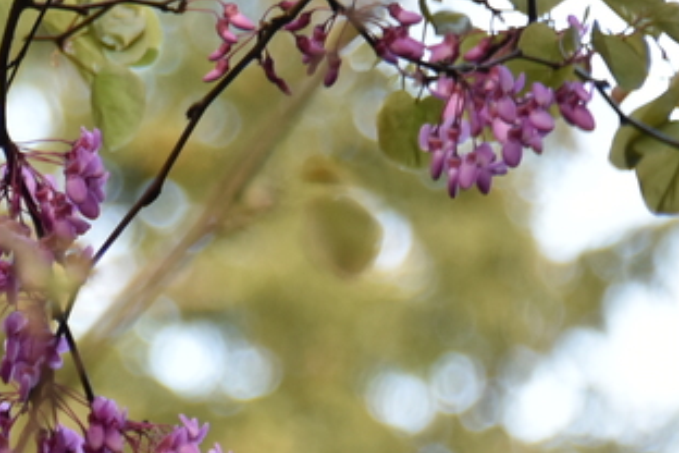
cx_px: -424
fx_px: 11618
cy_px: 338
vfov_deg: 2.2
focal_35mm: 616
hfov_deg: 3.3
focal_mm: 150
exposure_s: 1/320
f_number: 5.6
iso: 1000
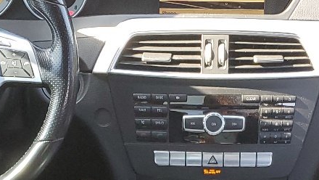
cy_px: 307
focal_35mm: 103
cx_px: 181
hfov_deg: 20.7
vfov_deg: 11.1
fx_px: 872
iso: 97
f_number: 1.5
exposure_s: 1/120
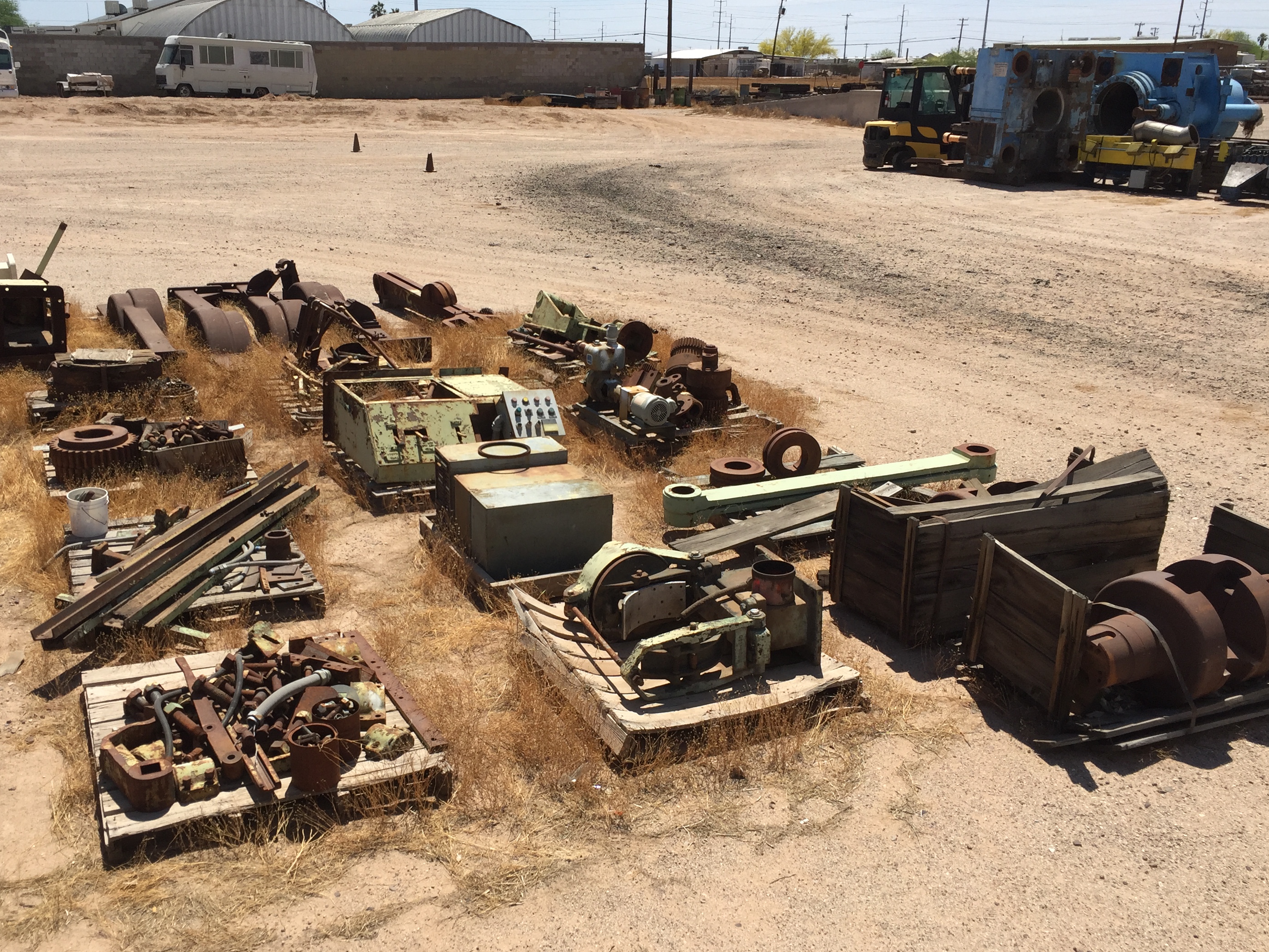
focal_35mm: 34
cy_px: 485
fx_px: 1246
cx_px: 542
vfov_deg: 41.8
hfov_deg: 53.8
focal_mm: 4.15
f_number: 2.2
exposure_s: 1/2326
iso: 32
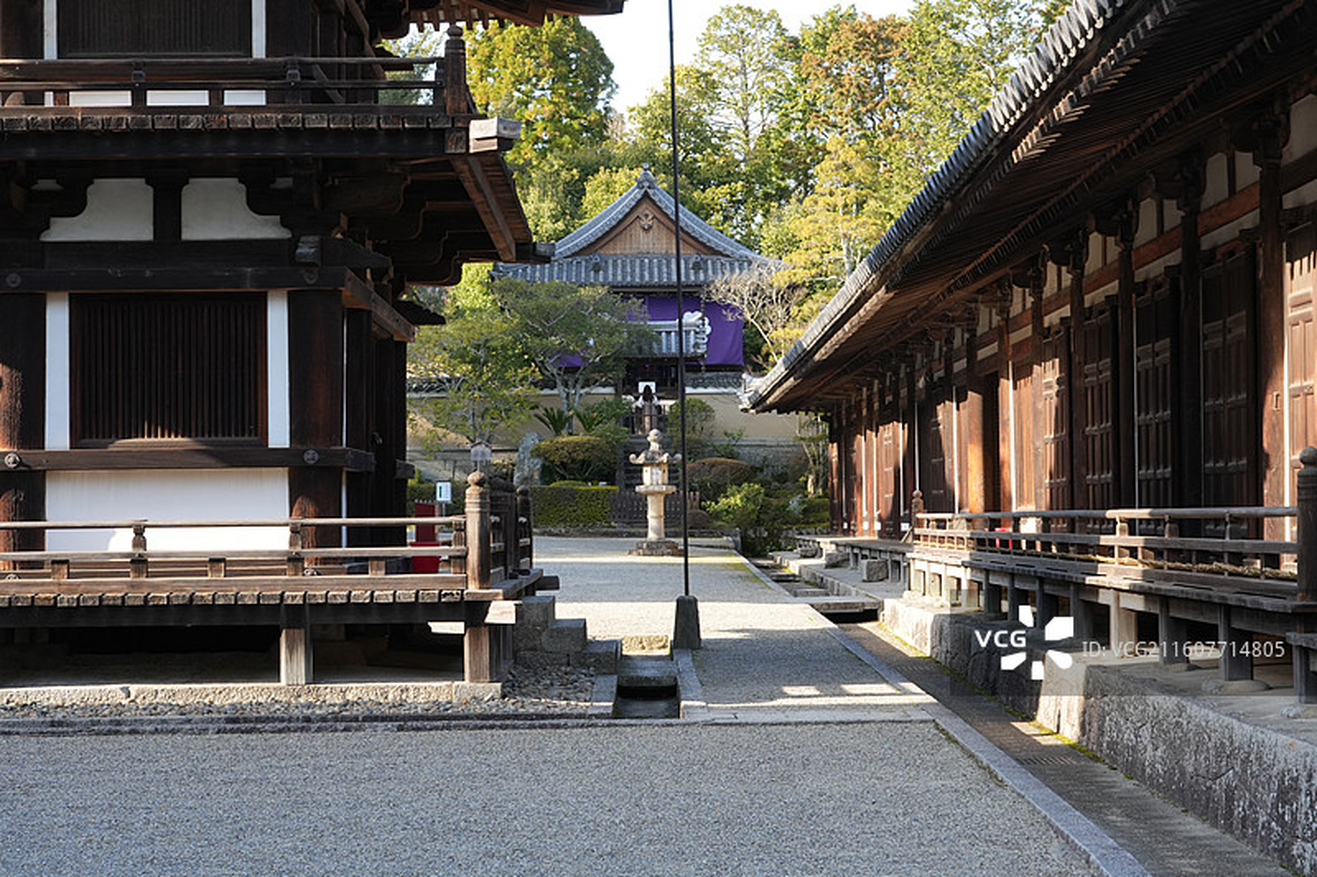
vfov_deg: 18.2
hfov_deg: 27.0
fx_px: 2743
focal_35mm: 75
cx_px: 658
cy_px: 438
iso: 800
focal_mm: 75
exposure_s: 1/80
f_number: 16
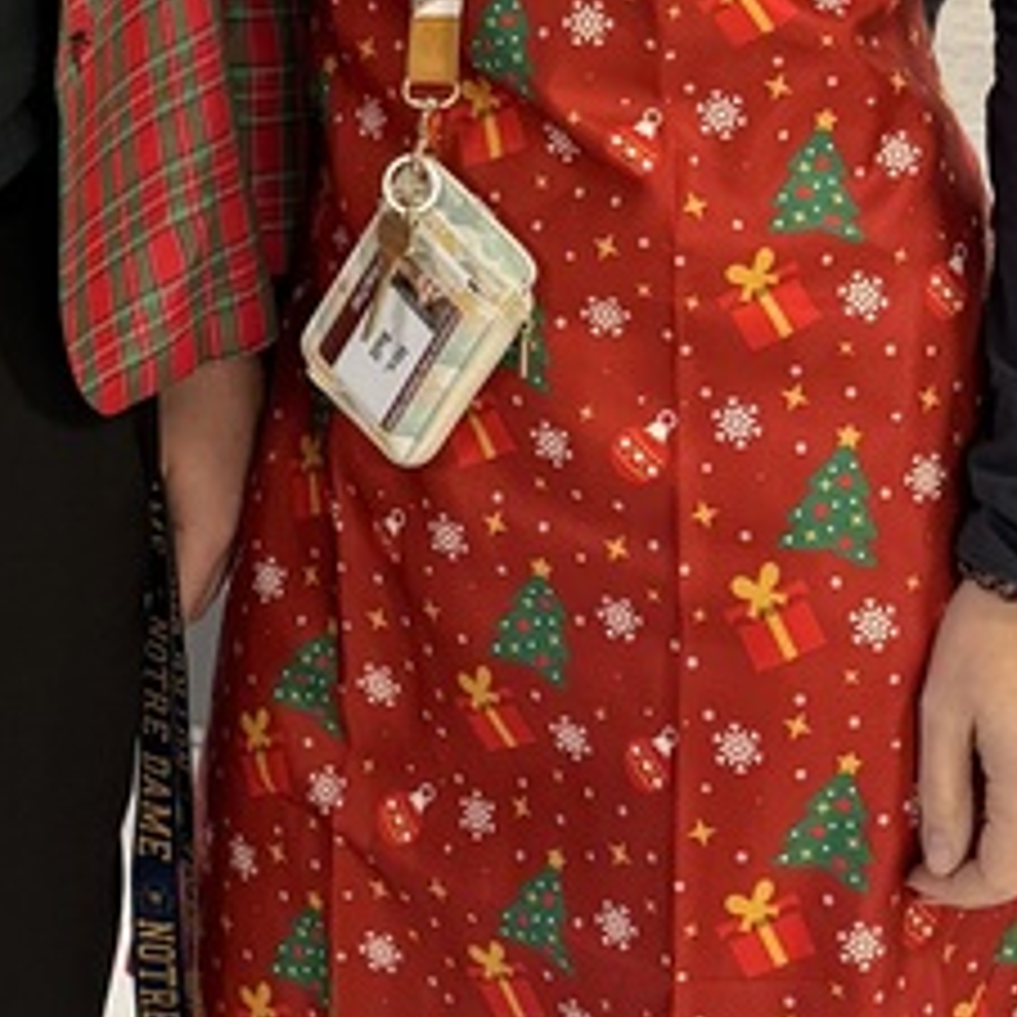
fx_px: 3191
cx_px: 202
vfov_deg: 17.3
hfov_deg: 18.0
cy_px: -189
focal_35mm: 96
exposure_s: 1/60
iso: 320
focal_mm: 6.76
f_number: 1.78
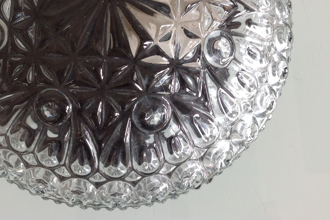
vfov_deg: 22.1
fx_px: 550
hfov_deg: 33.0
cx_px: 100
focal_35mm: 60
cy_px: 20
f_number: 2.4
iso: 50
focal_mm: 4.28
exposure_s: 1/30
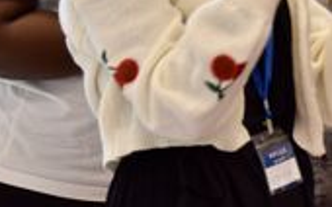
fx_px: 2080
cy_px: -47
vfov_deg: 5.7
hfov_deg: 9.1
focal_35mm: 230
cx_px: 357
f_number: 5
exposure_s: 1/100
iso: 400
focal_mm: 50
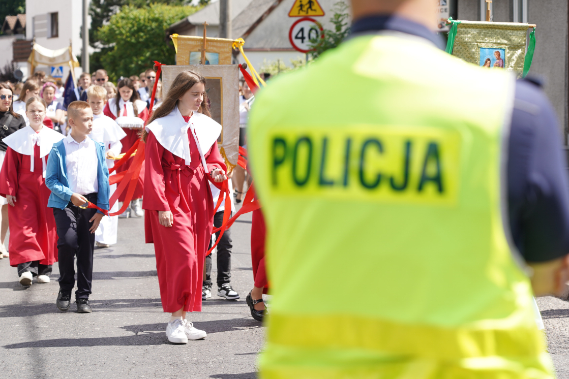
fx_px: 1928
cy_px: 192
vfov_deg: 11.2
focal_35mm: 122
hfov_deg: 16.8
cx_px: 293
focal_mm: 105
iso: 100
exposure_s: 1/250
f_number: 5
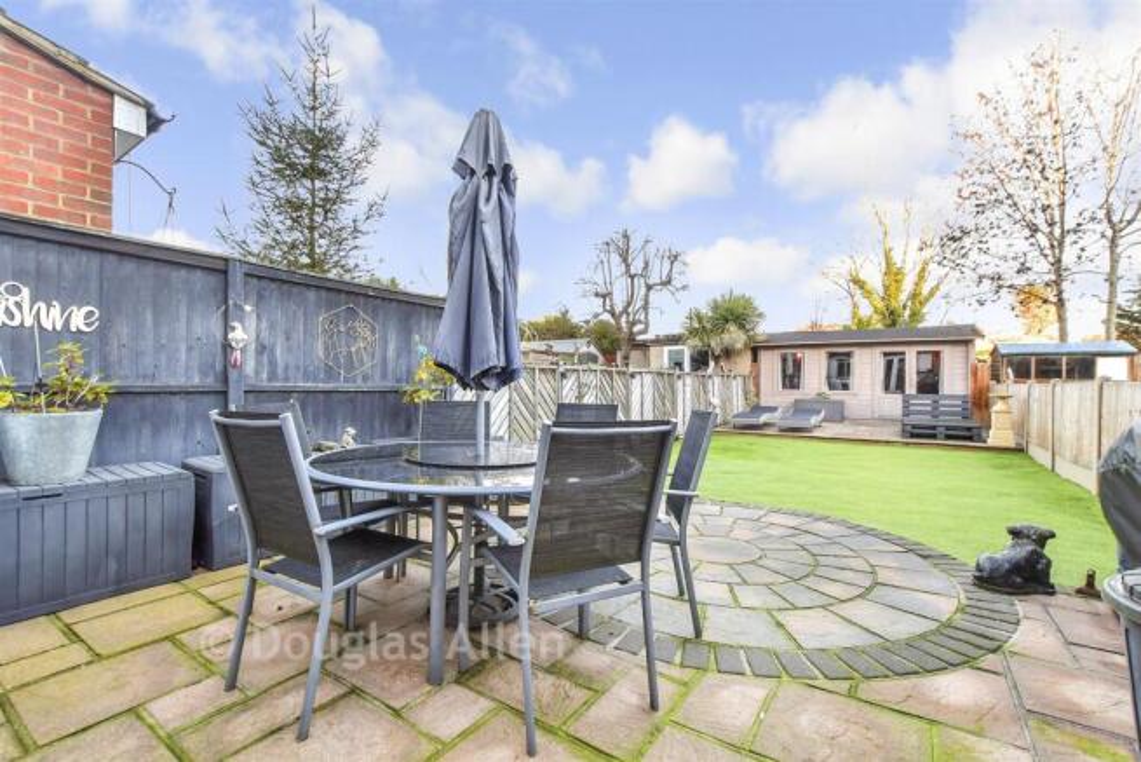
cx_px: 570
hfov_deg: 100.4
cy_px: 381
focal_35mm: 15
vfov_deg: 77.4
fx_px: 475
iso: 400
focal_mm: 10
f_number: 7.1
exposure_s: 1/60
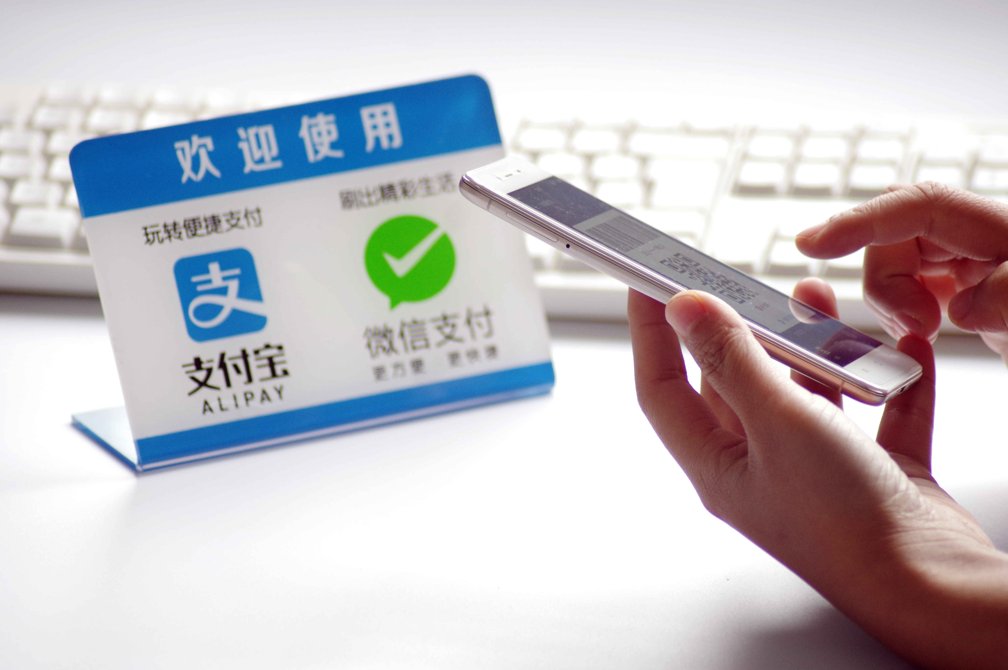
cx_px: 504
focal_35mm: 240
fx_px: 6714
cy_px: 335
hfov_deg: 8.6
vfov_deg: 5.7
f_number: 4.5
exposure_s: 1/125
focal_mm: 160
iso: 800
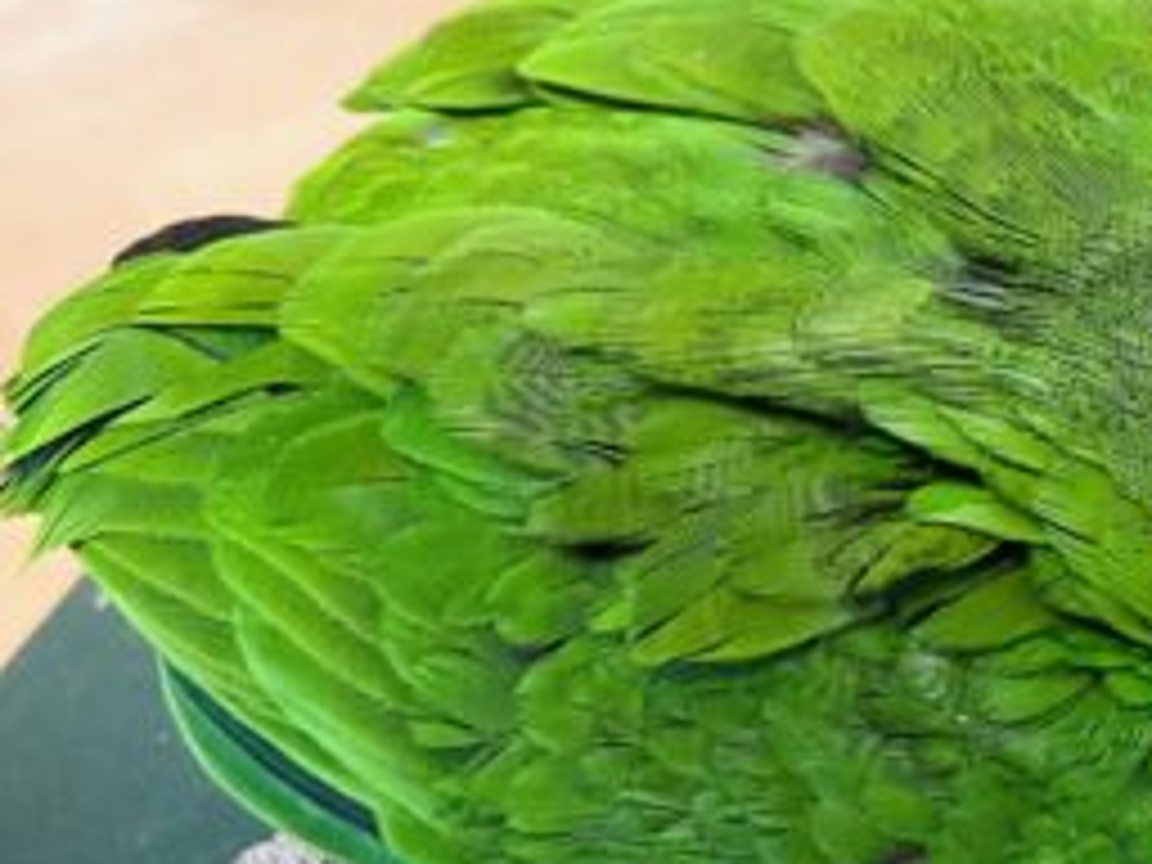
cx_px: 1436
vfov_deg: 22.6
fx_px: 2163
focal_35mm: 65
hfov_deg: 26.1
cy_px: 400
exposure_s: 1/88
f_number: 1.6
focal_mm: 4.2
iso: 125
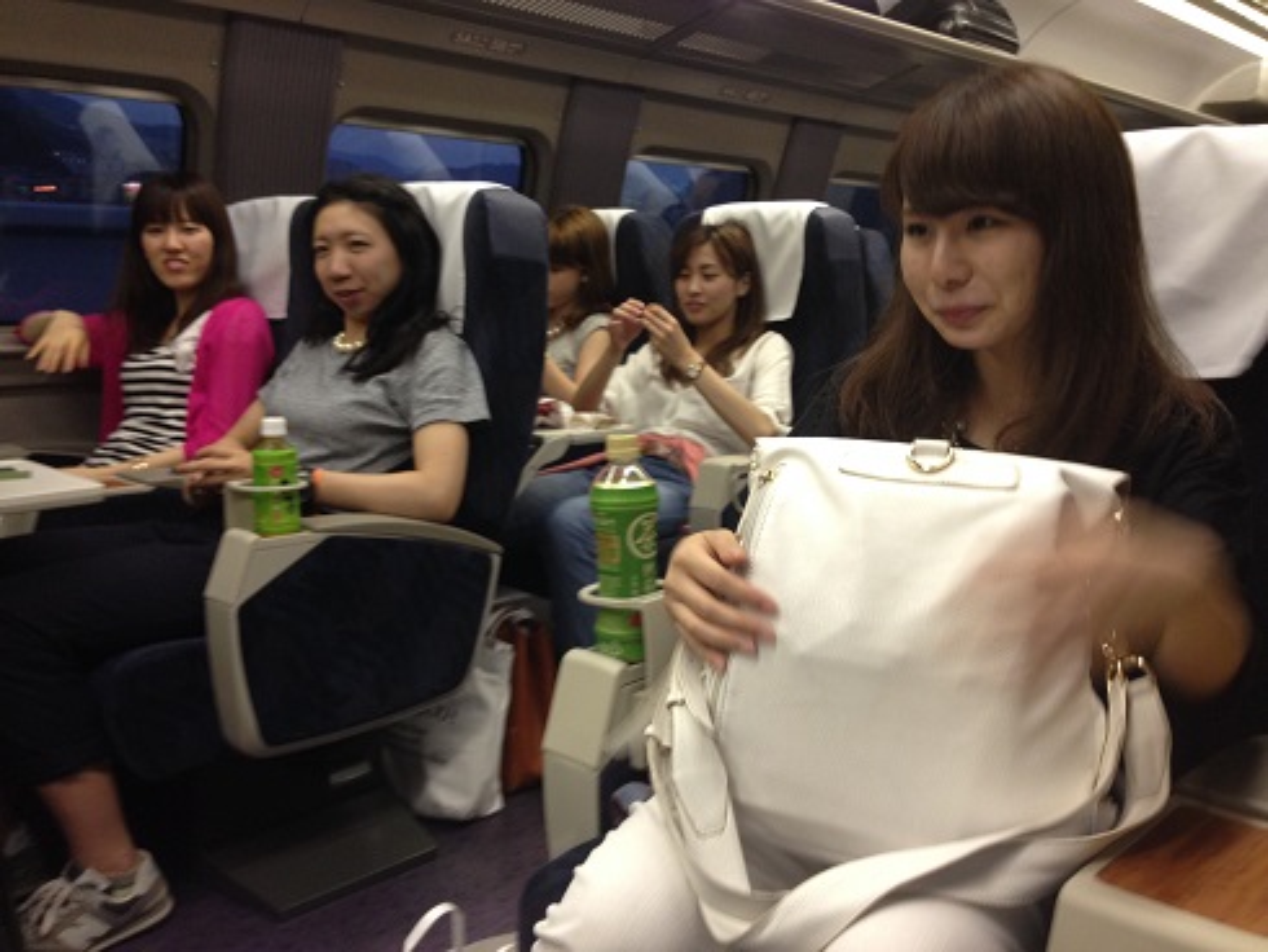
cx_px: 634
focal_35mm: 33
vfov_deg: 43.0
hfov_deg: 55.3
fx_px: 1209
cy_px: 476
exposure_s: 1/20
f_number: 2.4
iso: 125
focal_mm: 4.12
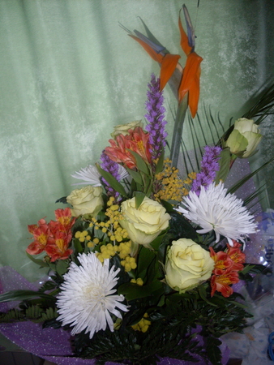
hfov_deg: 37.8
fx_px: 401
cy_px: 182
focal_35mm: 38
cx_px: 137
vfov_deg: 49.0
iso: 100
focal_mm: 6.3
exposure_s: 1/45
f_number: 2.8
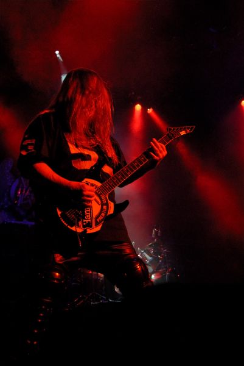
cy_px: 183
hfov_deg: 29.0
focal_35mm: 46
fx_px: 472
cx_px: 122
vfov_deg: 42.3
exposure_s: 1/80
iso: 1000
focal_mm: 31
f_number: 7.1
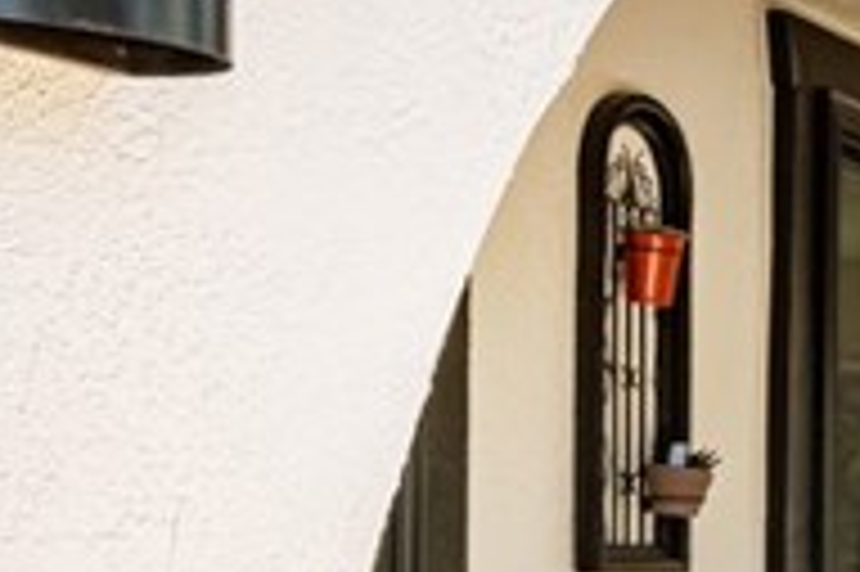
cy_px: 581
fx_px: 2435
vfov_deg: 13.2
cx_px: 1959
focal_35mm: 102
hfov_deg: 14.5
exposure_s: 1/200
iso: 160
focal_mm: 19
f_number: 13
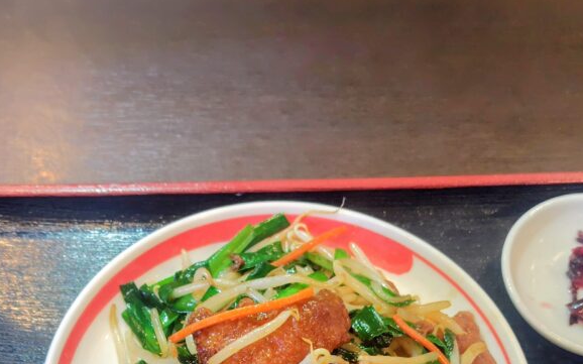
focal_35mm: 54
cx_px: 254
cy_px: 446
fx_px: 858
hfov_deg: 37.5
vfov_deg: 22.0
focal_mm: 5.6
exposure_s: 1/100
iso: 211
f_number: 1.9
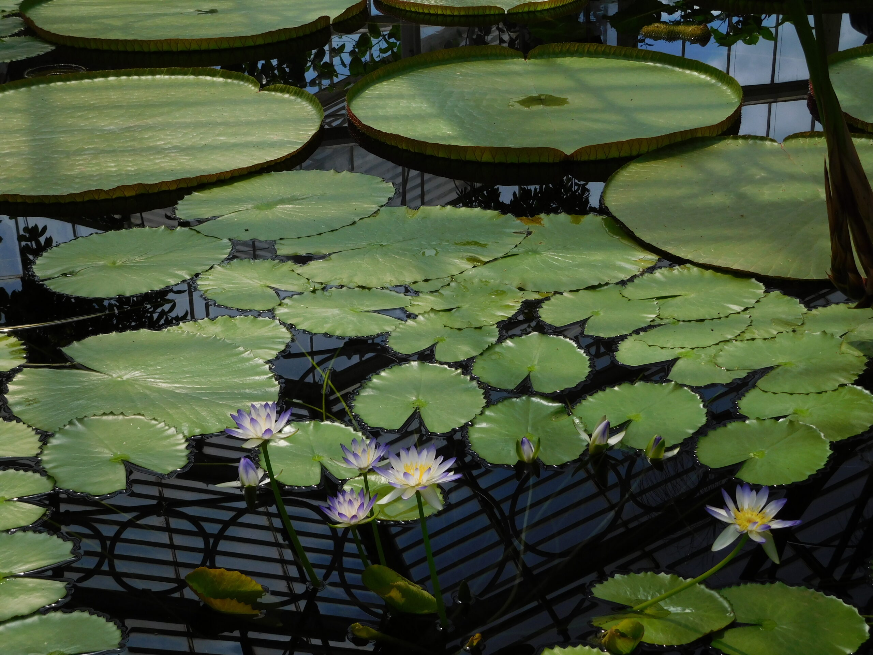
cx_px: 436
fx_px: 1387
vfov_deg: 26.6
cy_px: 328
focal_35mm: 55
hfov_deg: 34.9
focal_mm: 9.8
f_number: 4.2
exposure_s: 1/1250
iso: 125
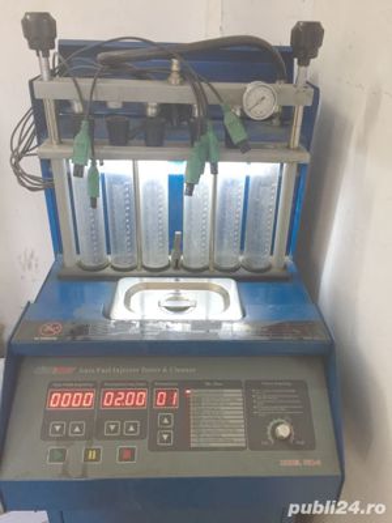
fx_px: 438
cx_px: 196
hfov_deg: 48.2
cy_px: 262
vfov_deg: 61.7
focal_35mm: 29
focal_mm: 4.15
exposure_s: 1/33
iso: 125
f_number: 2.2
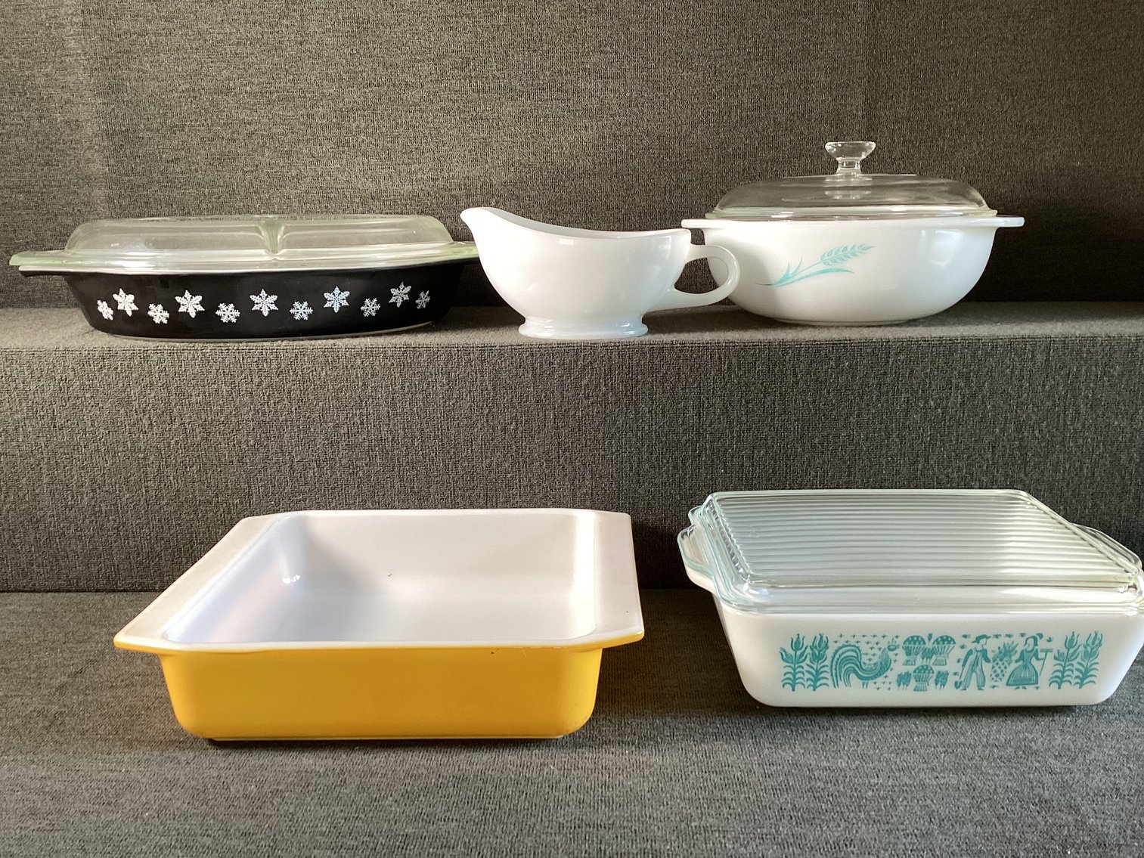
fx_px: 1025
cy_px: 429
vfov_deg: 45.4
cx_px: 572
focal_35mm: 31
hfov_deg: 58.3
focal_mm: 3.3
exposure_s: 1/50
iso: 64
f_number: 2.4
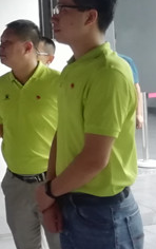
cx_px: -105
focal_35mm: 70
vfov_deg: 29.1
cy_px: 74
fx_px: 475
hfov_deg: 16.3
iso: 250
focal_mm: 3.46
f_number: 2.2
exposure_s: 1/33.3
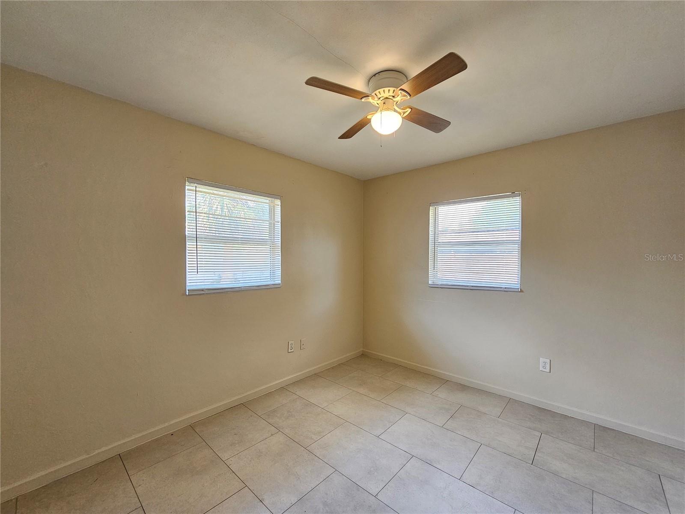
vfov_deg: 89.9
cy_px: 257
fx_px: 257
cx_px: 342
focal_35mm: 13
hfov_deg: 106.2
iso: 160
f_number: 2.2
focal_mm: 2.2
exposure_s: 1/60
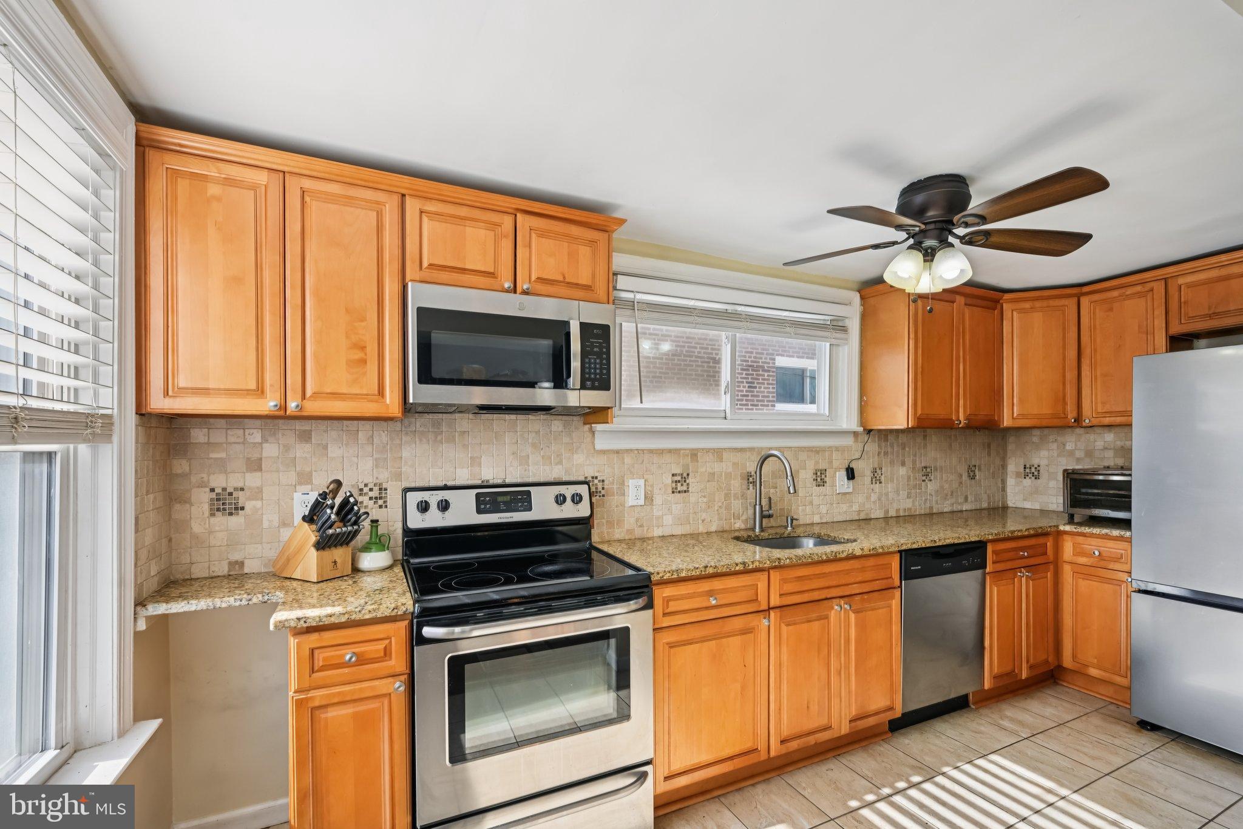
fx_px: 552
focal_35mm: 16
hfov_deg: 96.7
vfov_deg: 73.7
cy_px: 414
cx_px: 622
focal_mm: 16
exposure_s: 1/125
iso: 400
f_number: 8
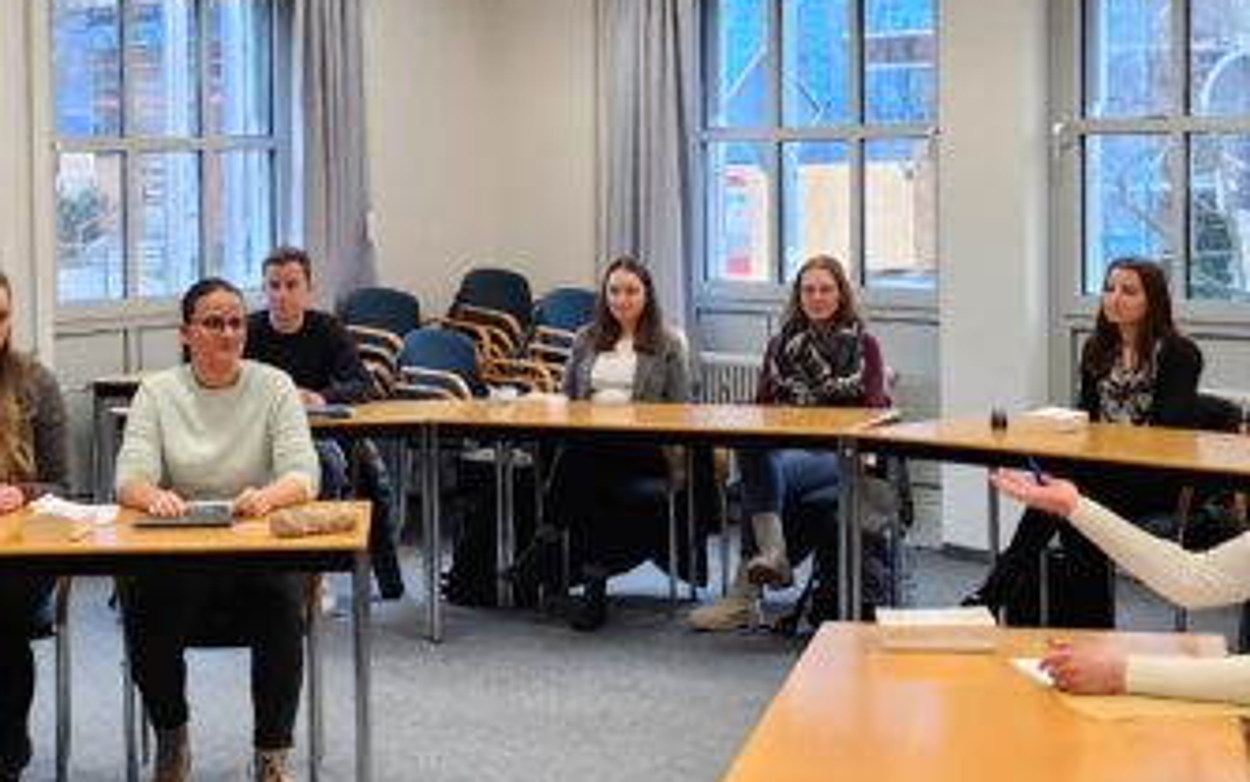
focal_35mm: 78
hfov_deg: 26.1
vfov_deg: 16.7
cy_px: 217
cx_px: 296
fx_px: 2658
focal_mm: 5
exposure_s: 1/100
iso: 200
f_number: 1.8
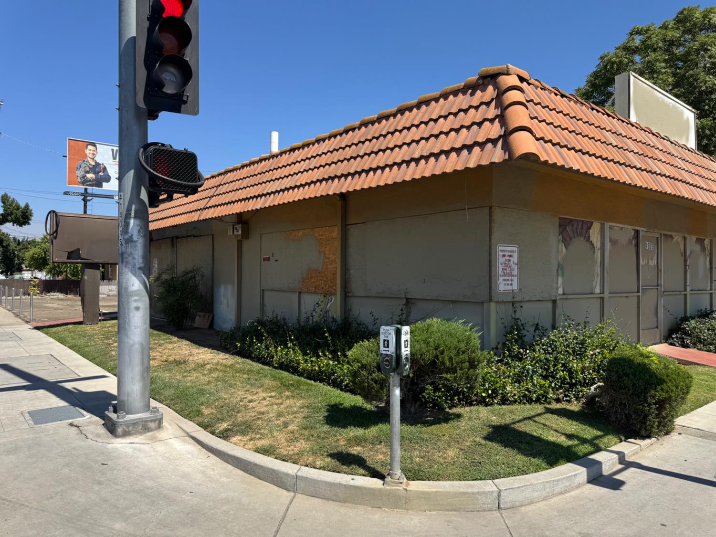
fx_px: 496
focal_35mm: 24
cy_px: 268
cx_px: 358
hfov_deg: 71.6
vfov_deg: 56.8
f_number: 1.78
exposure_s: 1/3802
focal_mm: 6.76
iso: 80
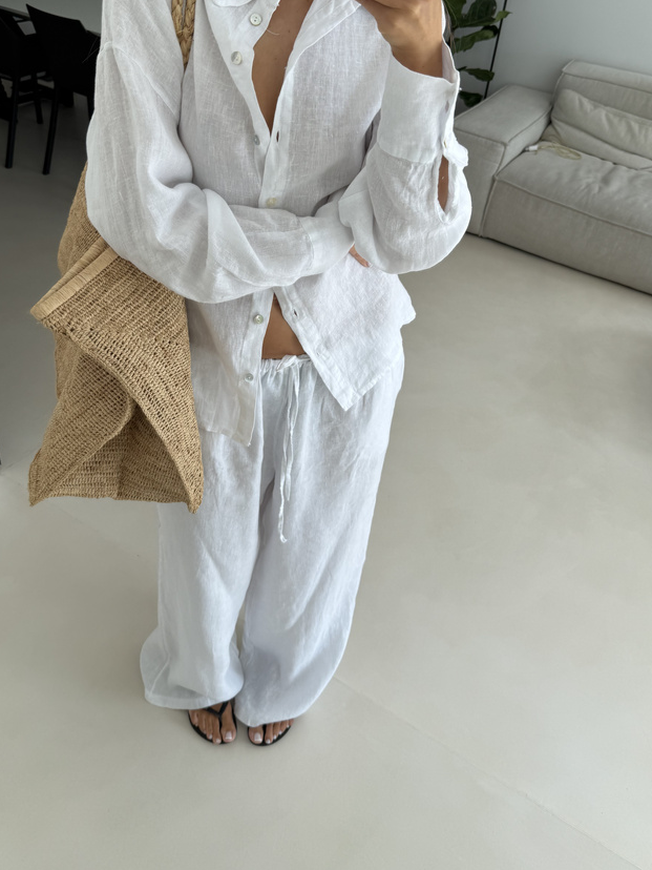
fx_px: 728
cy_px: 356
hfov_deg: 48.2
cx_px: 314
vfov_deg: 61.2
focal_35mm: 29
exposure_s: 1/305
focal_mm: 6.76
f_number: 1.78
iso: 80
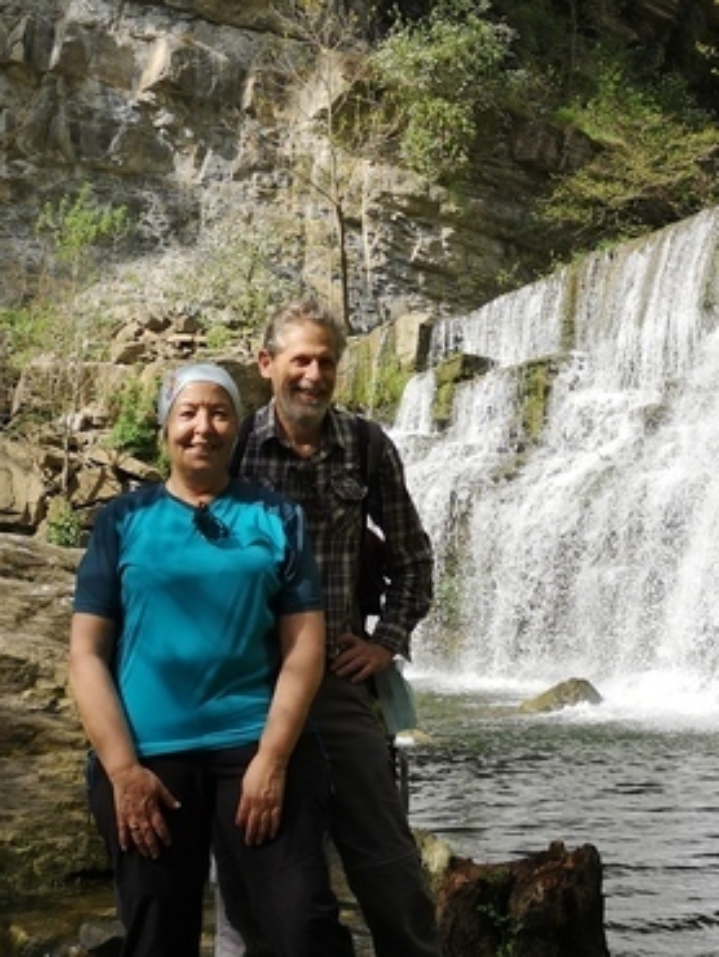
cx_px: 367
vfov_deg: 34.1
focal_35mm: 56
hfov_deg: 26.1
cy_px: 354
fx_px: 1549
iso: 50
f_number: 1.8
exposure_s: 1/1276
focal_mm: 5.58
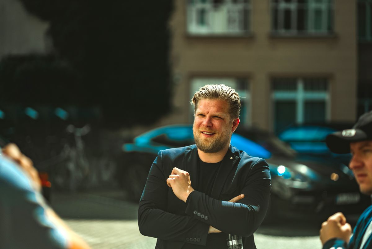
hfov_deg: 23.9
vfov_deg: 16.1
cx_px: 186
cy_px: 124
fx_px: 879
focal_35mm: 85
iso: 250
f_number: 1.8
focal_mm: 85
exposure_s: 1/640
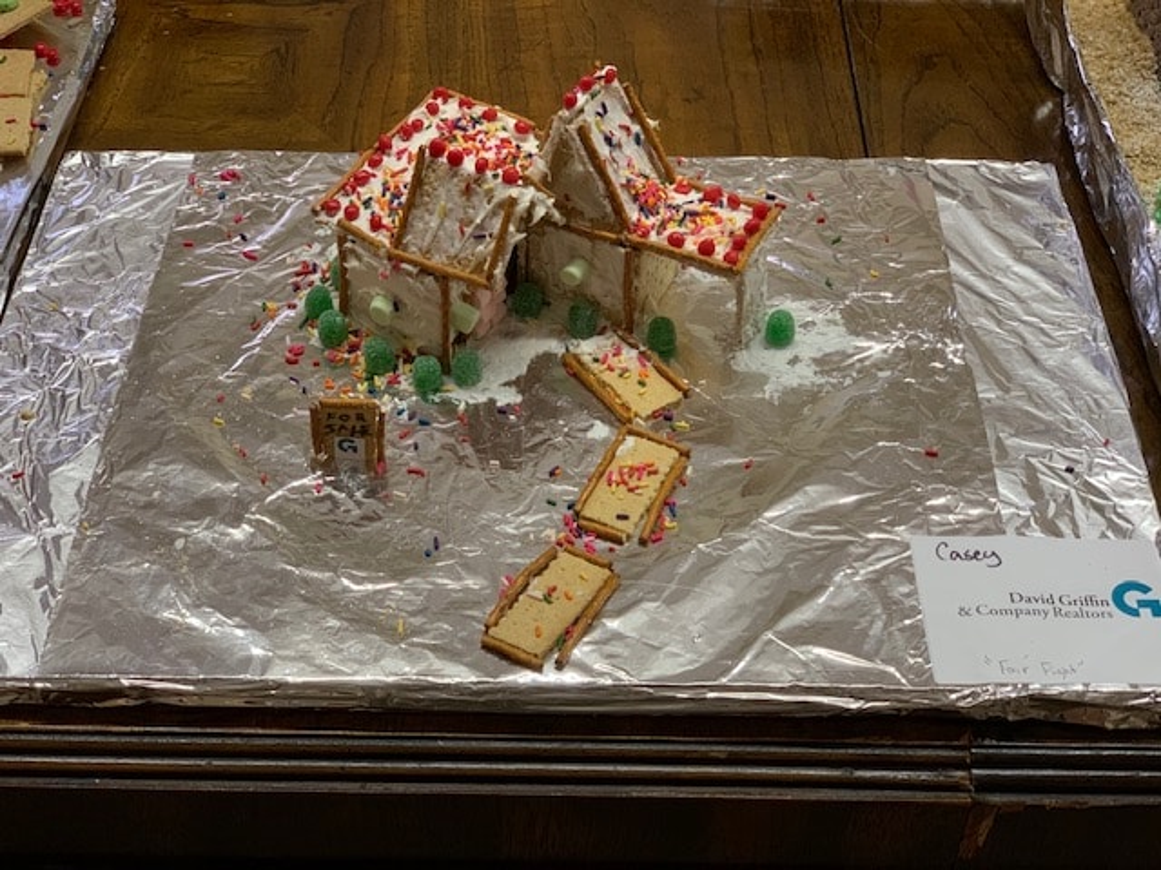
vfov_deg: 28.0
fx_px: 1744
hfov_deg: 36.8
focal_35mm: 52
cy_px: 435
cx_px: 580
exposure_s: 1/60
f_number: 2.4
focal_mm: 6
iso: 200
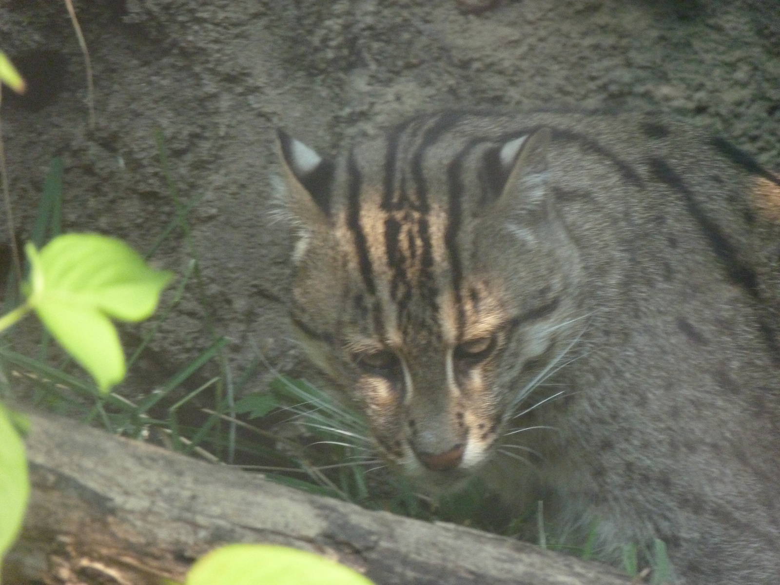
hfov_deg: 3.3
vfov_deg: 2.5
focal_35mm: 597
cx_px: 390
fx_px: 13452
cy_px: 292
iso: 800
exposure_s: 1/500
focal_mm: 107.5
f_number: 5.2
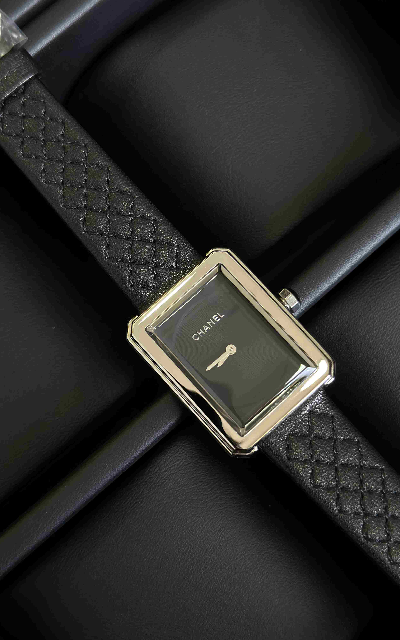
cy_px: 320
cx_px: 222
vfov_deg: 39.6
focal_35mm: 51
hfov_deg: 25.3
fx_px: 890
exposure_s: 1/60
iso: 125
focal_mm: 6.86
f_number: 1.78
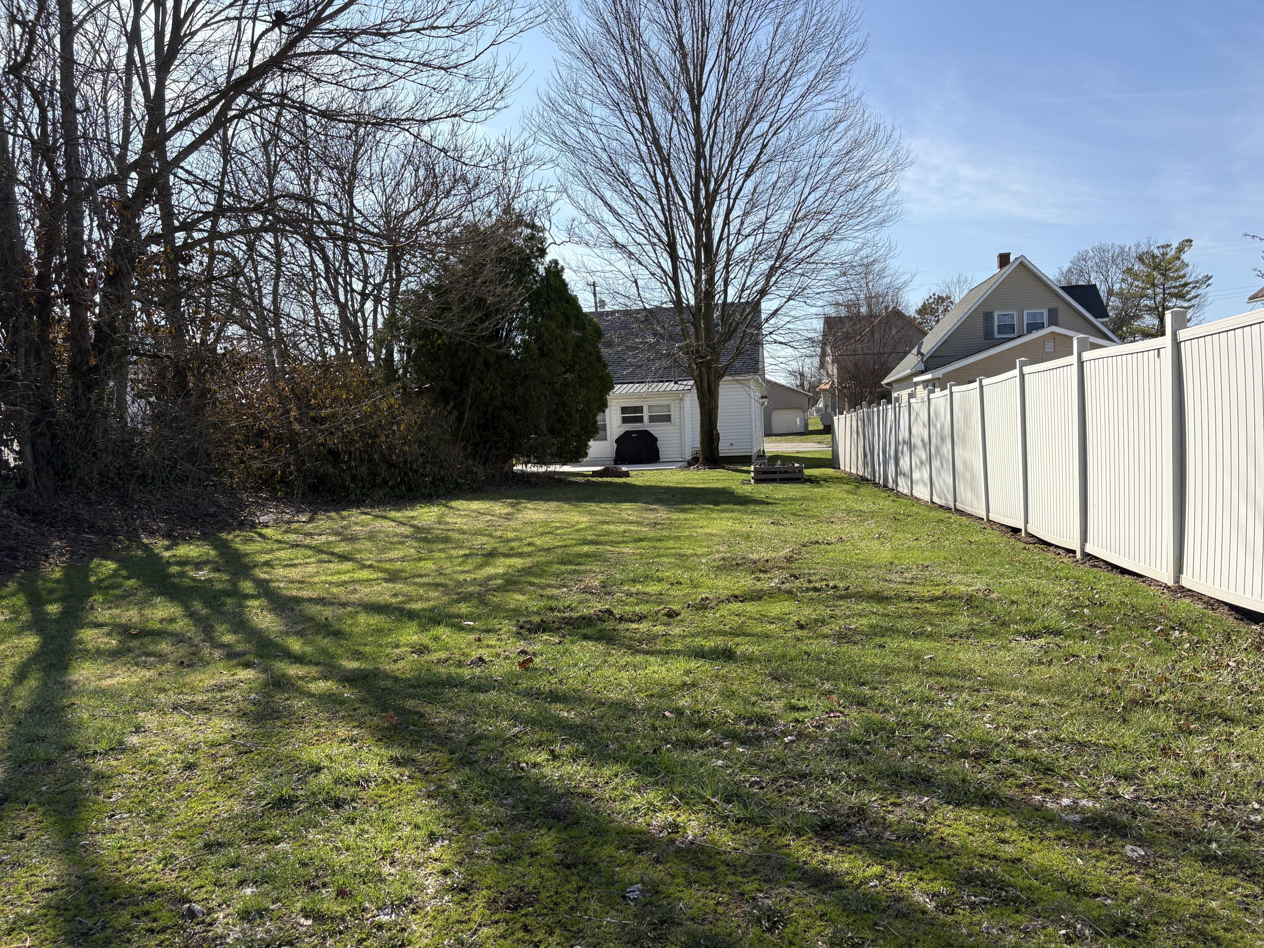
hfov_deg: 67.3
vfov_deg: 53.1
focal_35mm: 26
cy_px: 474
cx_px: 632
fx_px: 949
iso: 50
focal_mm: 5.96
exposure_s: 1/2747
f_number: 1.6
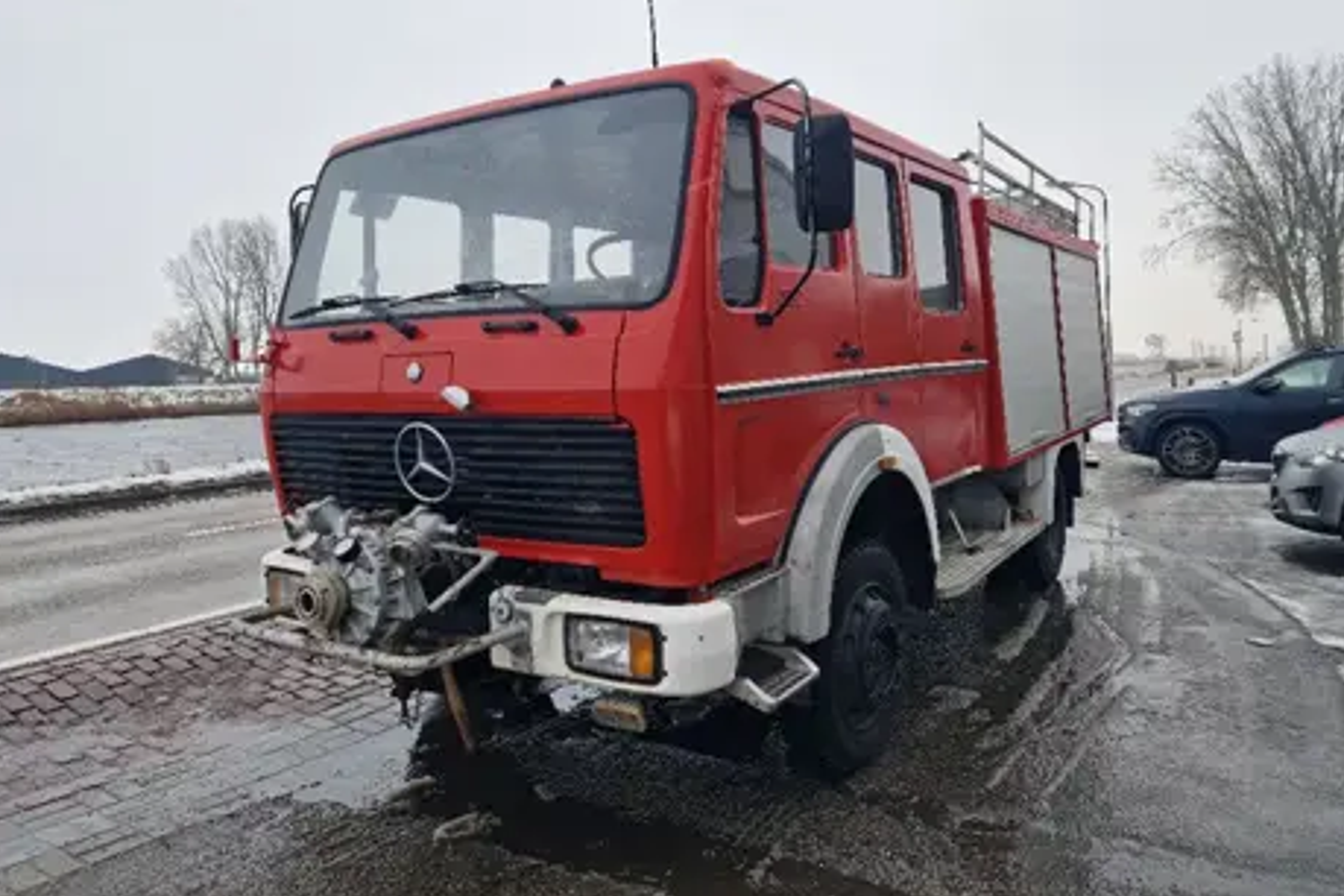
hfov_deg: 71.5
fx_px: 933
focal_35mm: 25
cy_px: 381
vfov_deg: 51.1
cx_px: 691
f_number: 1.8
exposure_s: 1/180
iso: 50
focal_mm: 5.4
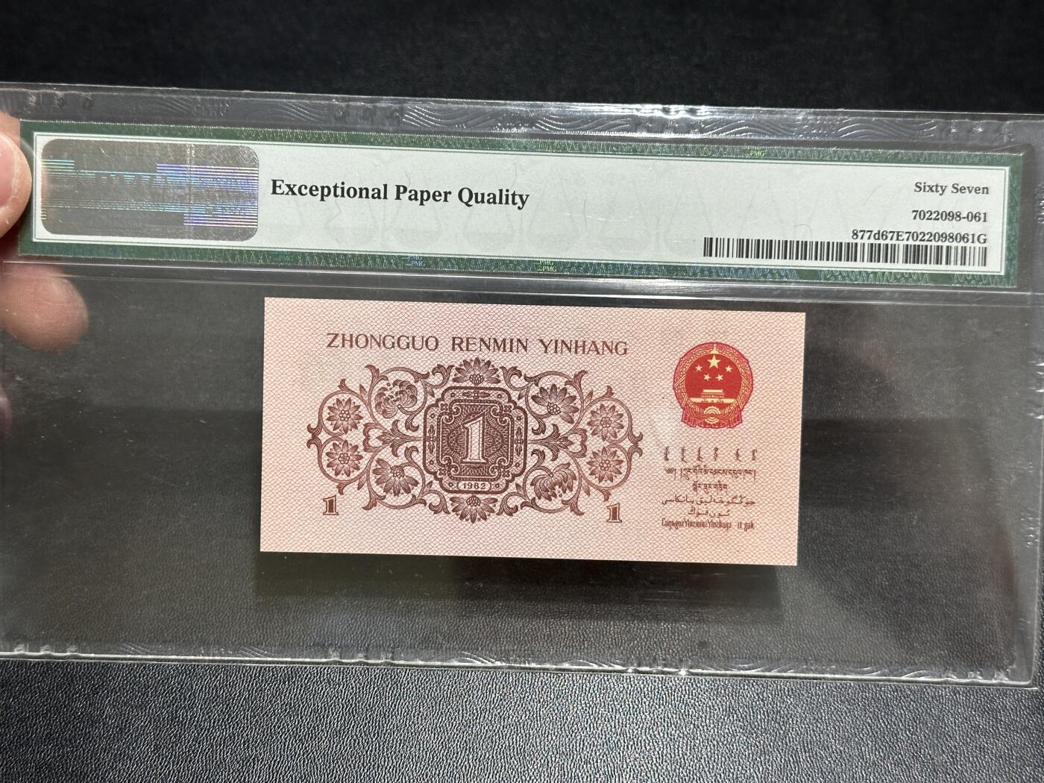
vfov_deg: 30.3
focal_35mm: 48
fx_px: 1448
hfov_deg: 39.7
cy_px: 392
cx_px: 522
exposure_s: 1/50
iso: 125
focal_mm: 6.86
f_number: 1.78
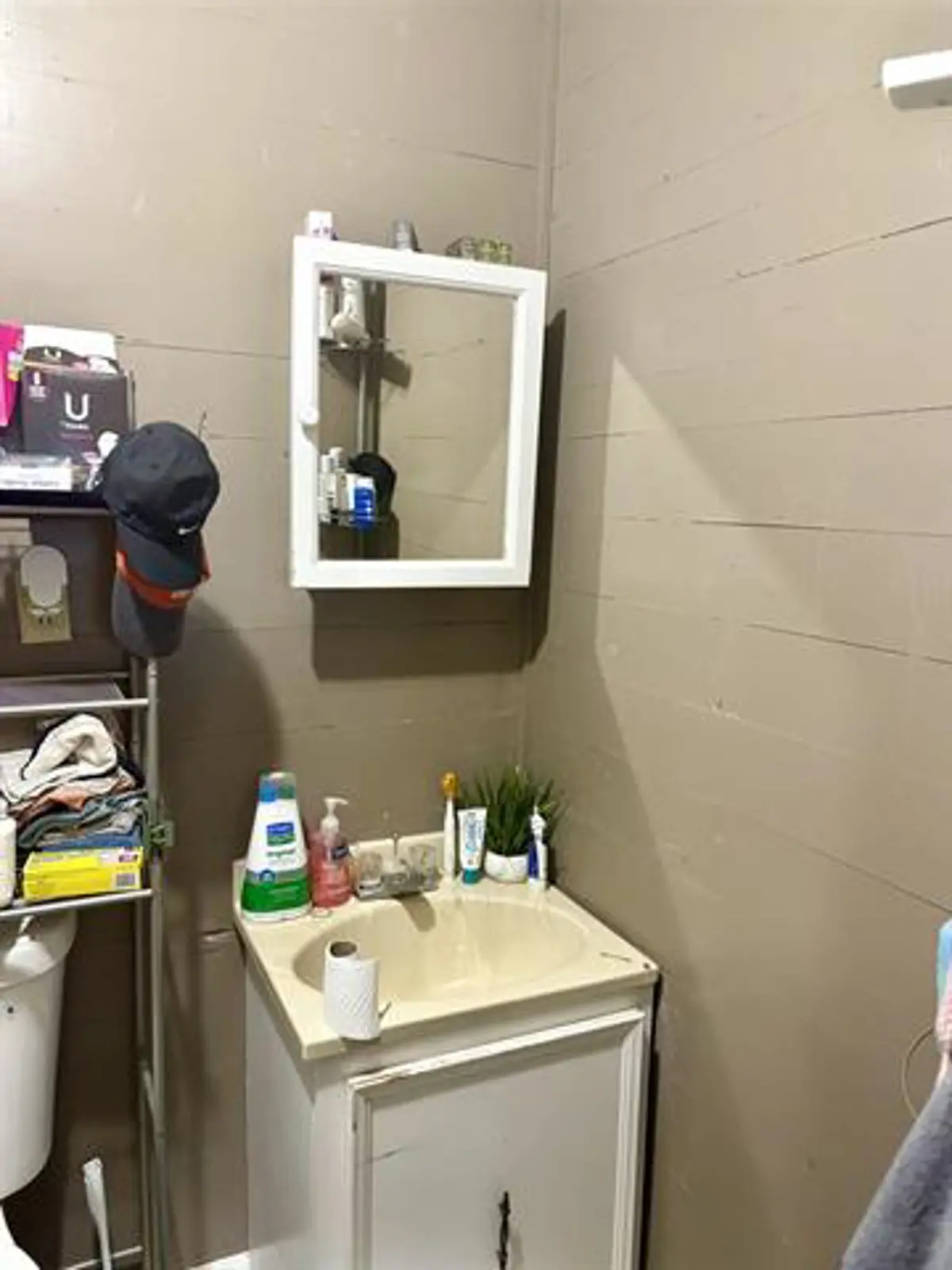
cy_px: 635
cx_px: 476
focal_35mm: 26
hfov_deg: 53.1
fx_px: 953
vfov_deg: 67.3
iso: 320
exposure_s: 1/60
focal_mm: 5.96
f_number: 1.6
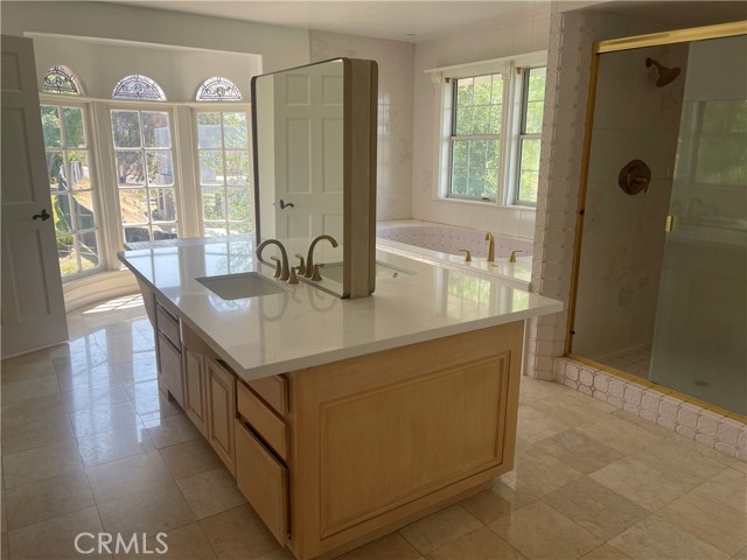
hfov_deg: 69.4
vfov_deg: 54.9
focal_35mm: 25
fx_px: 539
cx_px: 374
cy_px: 280
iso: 32
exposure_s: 1/258
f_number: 1.6
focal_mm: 5.1
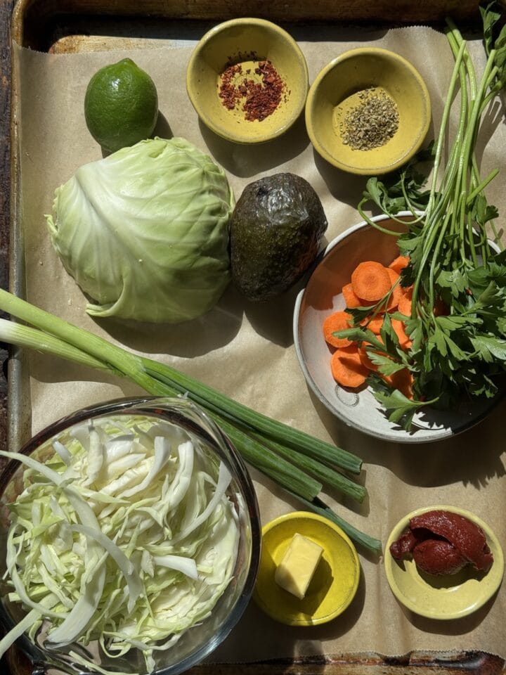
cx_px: 253
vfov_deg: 39.7
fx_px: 936
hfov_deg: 30.3
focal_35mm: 48
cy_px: 338
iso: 64
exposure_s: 1/5848
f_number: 1.78
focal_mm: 6.76
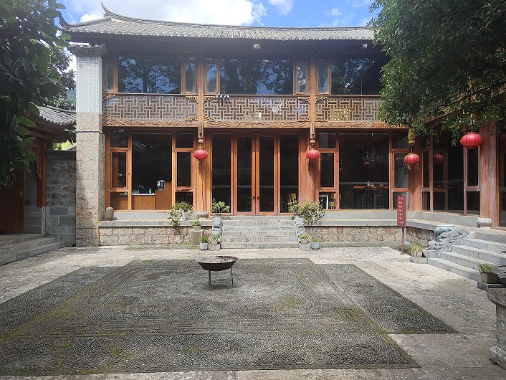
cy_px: 190
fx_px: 439
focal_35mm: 30
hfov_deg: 59.9
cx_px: 253
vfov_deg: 46.8
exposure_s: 1/1041
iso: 52
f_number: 1.8
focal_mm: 4.35
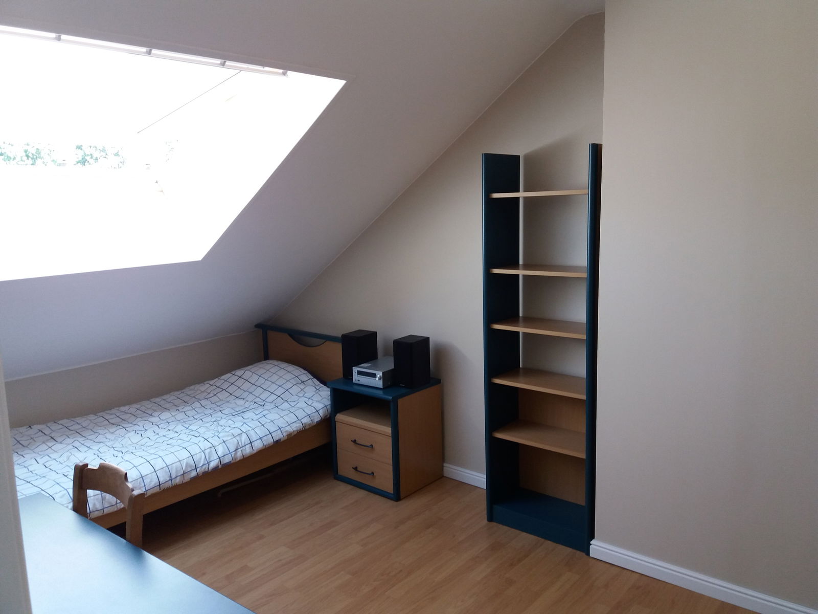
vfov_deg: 49.7
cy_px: 307
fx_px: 662
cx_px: 409
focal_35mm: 28
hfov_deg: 63.4
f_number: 1.9
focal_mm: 3.7
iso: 100
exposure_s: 1/100
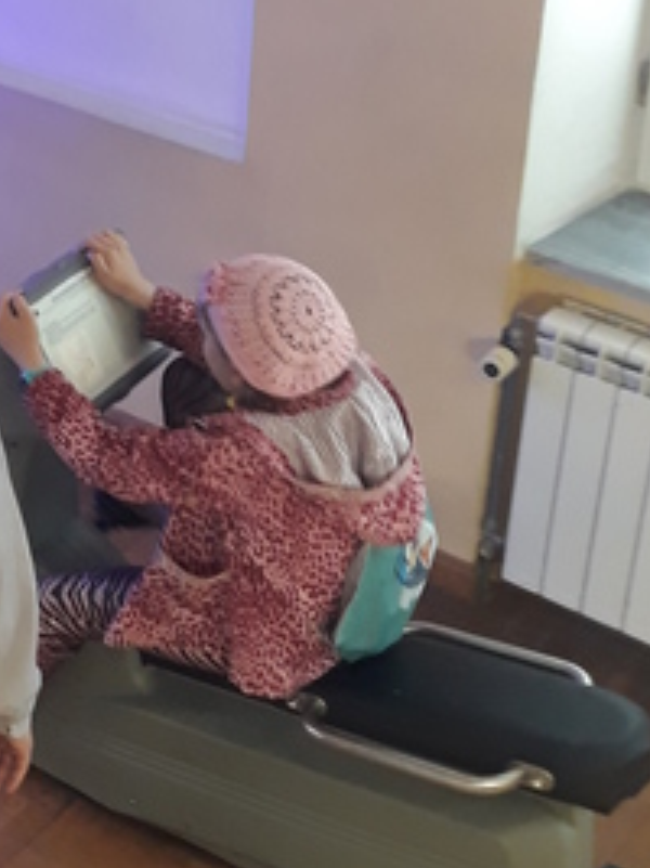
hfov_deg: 17.4
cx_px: -114
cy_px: 332
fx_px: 2030
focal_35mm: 81
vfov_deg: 24.1
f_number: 1.7
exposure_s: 1/50
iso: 200
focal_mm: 3.71
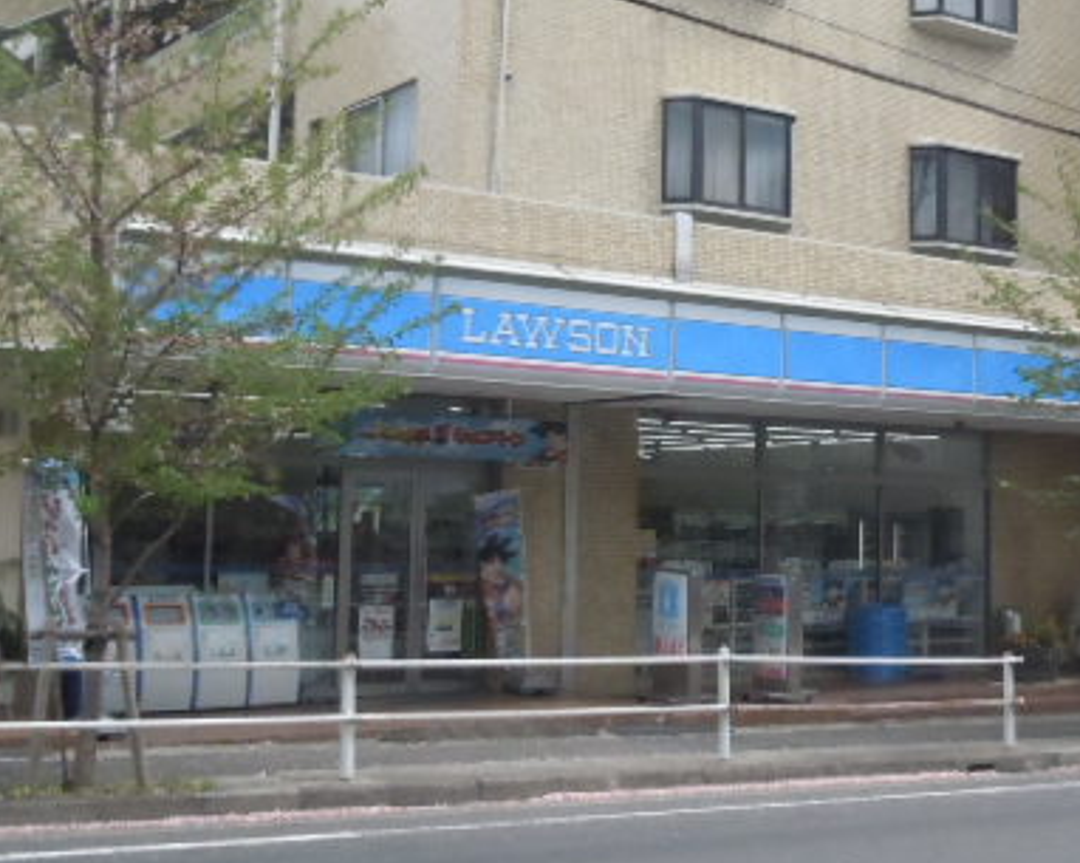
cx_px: 746
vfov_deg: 28.0
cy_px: 354
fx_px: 1725
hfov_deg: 34.3
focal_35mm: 54
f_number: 8
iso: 800
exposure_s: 1/800
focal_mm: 5.9
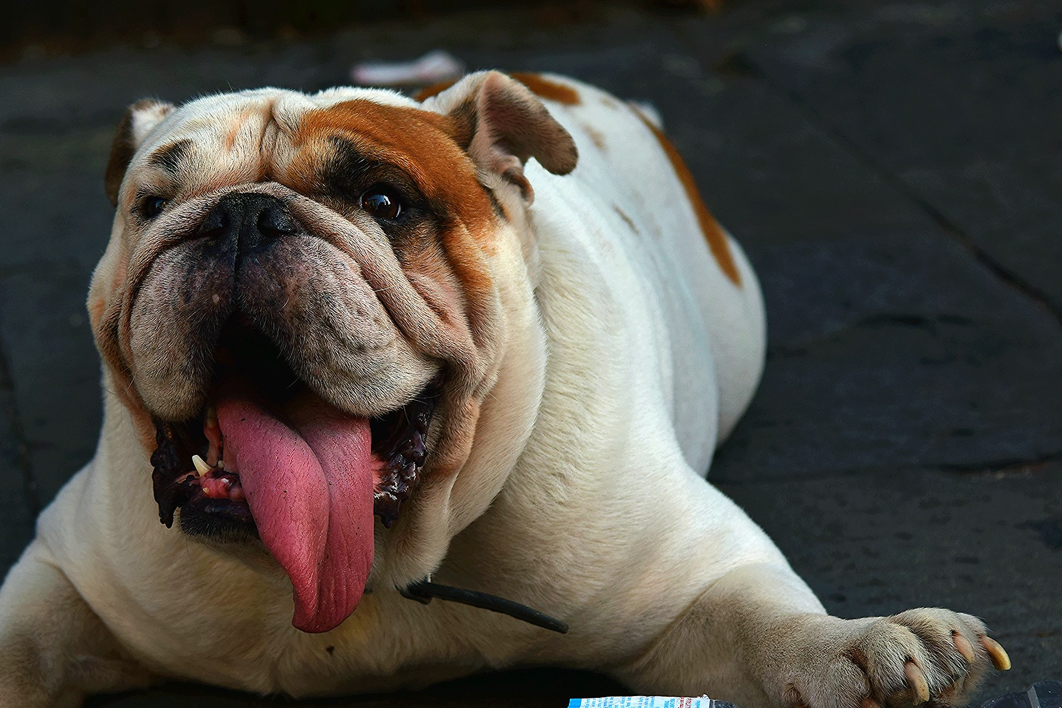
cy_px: 374
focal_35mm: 125
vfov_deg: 11.0
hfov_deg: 16.4
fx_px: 3687
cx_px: 375
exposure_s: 1/640
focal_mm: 62
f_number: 4
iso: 100
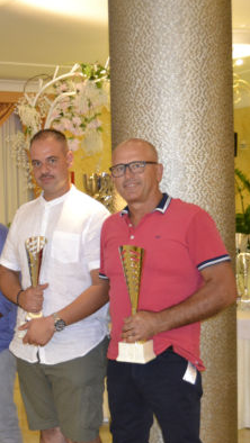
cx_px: -41
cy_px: 223
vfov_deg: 31.4
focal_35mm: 67
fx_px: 789
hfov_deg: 17.3
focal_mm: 28
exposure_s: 1/60
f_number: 4
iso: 1800
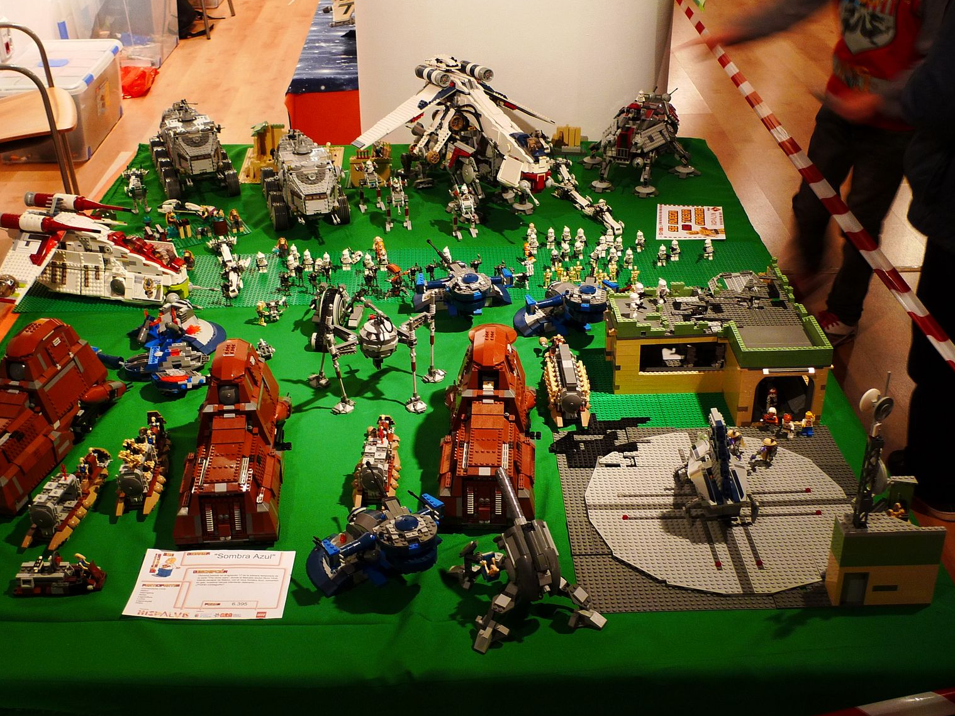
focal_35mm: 40
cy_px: 367
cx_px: 446
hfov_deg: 46.8
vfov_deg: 36.0
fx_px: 1104
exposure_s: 1/13
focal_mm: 7.9
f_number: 2.4
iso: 200
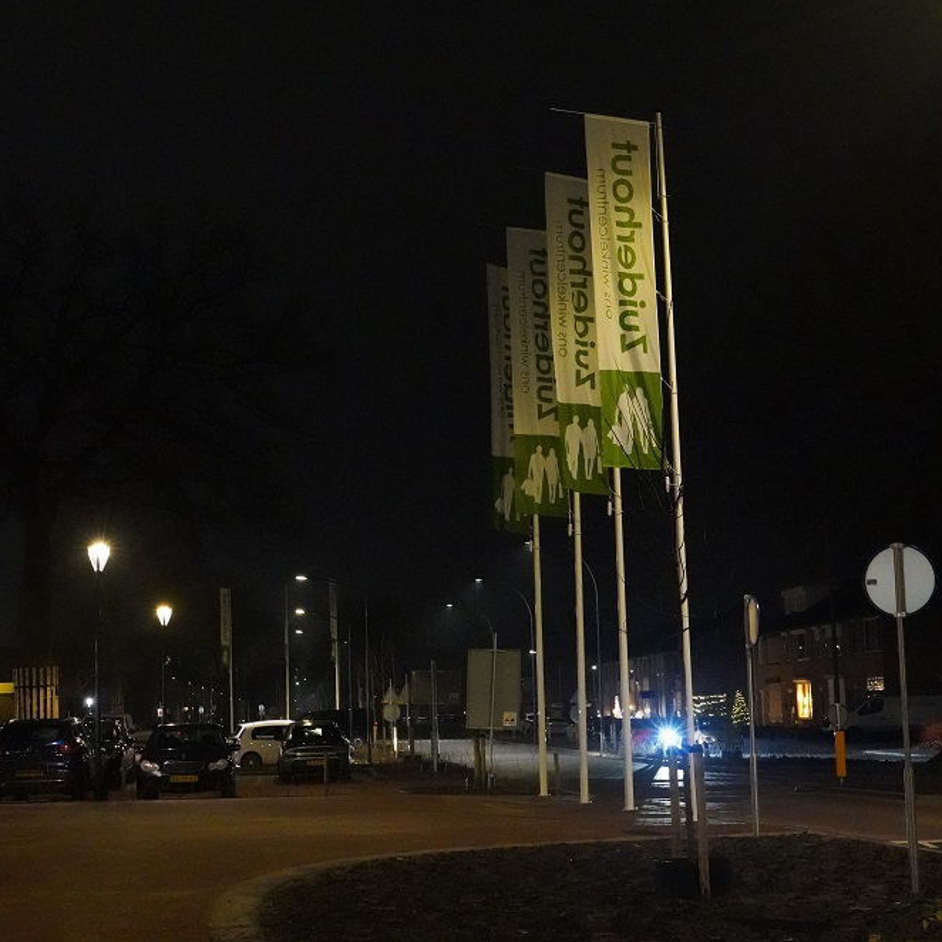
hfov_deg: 29.0
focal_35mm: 59
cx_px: 366
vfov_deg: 29.1
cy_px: 470
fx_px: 1816
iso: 32000
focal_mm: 46
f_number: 5.6
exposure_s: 1/80
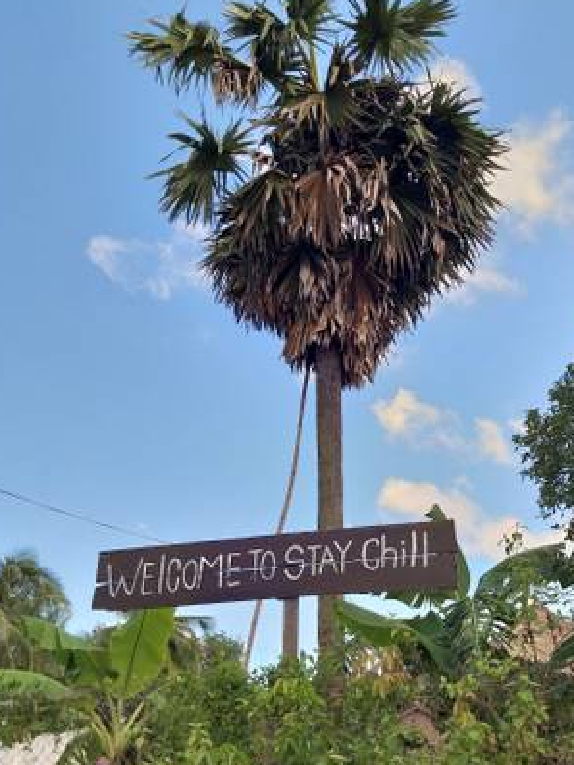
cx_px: 371
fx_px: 796
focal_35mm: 36
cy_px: 482
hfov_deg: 39.3
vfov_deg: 50.8
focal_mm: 3.93
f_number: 1.7
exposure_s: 1/1155
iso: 40
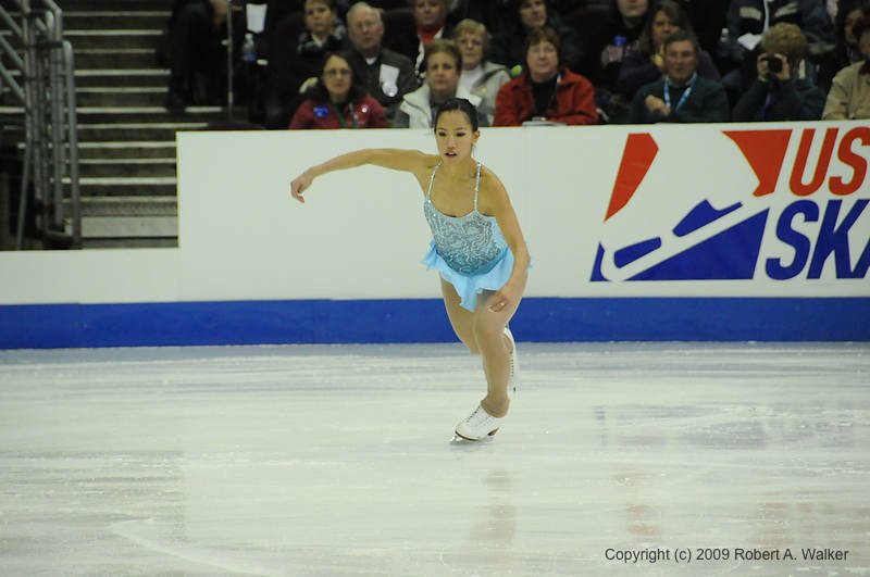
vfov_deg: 4.6
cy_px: 288
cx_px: 435
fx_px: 7240
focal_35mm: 300
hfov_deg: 6.9
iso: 3200
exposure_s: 1/1000
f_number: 5.6
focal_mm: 200
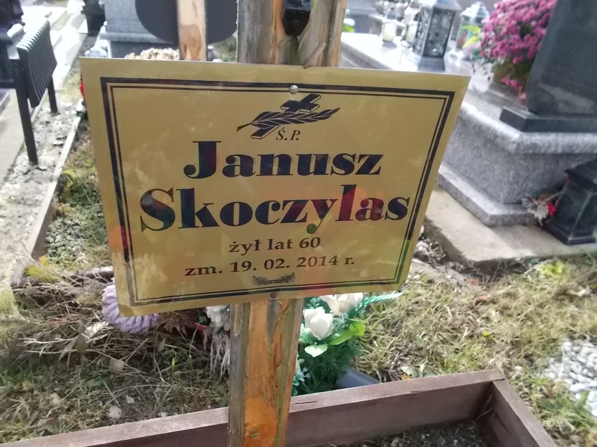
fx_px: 448
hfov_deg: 67.3
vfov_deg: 53.1
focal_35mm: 26
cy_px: 224
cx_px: 298
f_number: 8
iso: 400
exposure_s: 1/100
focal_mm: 4.6
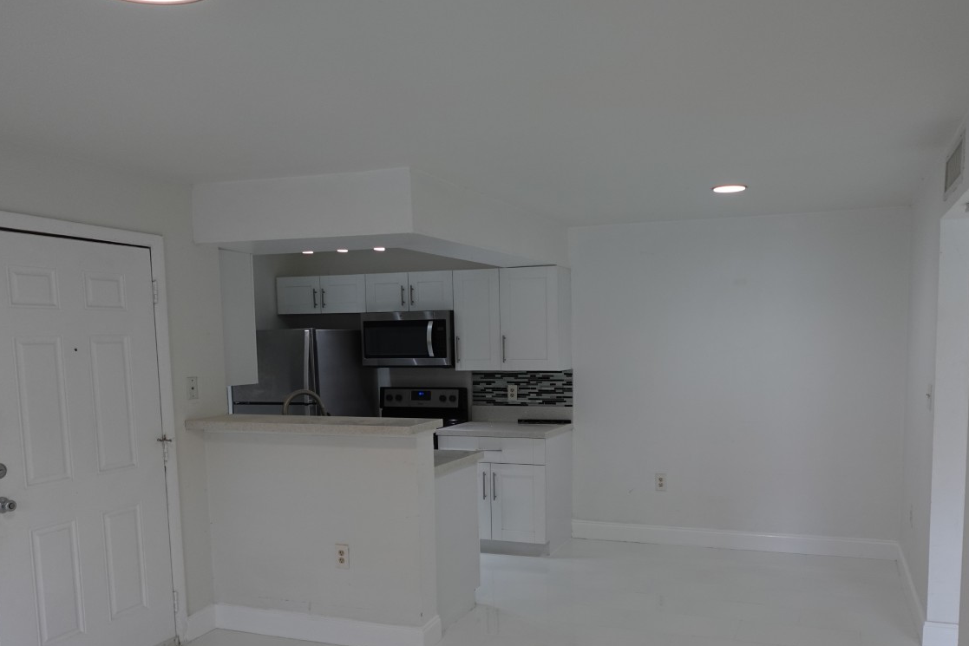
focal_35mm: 29
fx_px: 781
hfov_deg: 63.4
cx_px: 552
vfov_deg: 44.4
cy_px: 423
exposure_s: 1/125
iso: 125
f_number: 2
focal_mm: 7.6
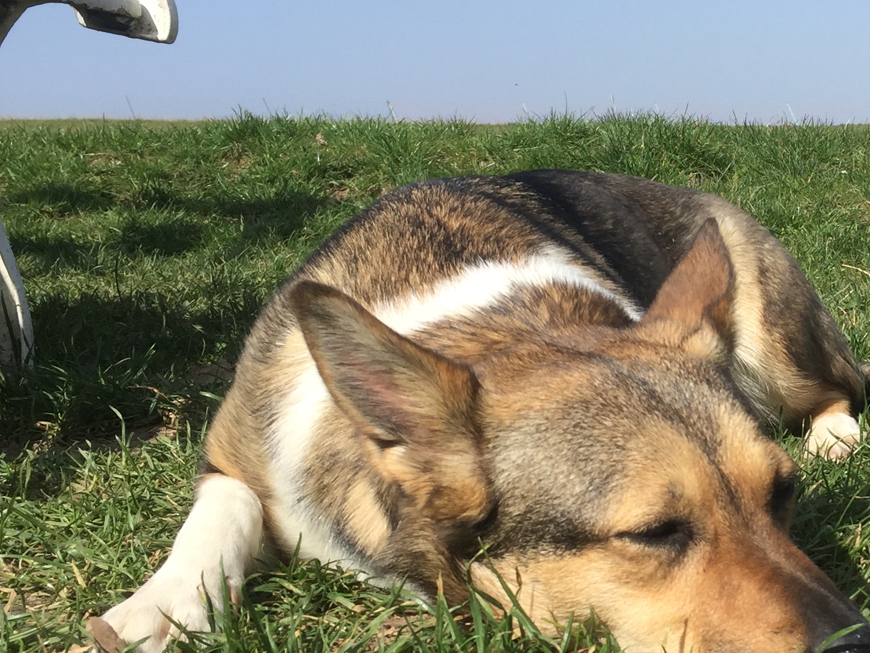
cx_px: 818
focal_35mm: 62
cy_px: 301
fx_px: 1558
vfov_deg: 23.6
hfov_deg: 29.6
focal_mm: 4.15
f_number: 2.2
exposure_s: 1/1721
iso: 32
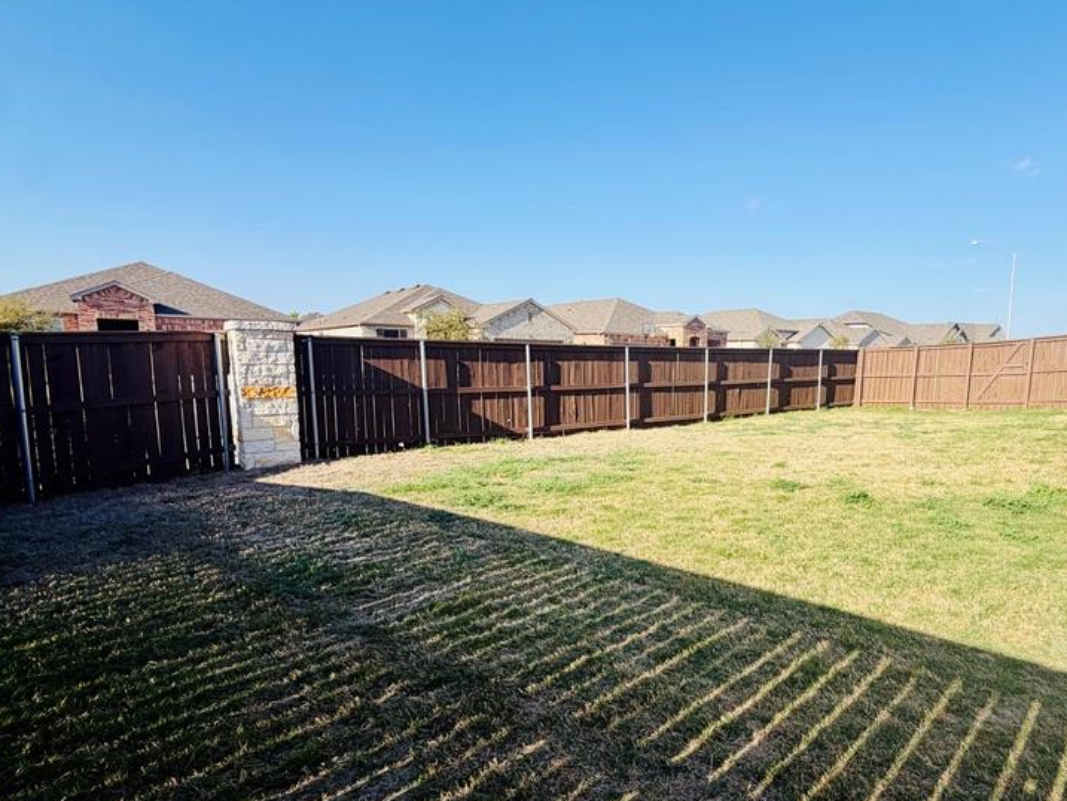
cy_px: 435
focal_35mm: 20
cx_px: 647
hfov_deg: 80.6
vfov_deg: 65.9
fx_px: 617
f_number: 2.2
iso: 25
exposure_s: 1/770
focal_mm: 2.22
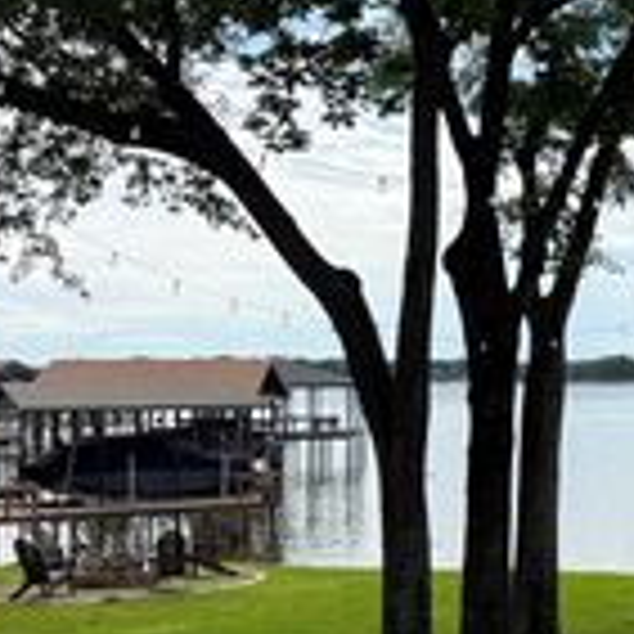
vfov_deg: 23.0
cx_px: 913
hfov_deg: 20.3
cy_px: 348
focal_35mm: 75
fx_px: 1554
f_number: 1.78
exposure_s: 1/4673
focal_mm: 6.76
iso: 80
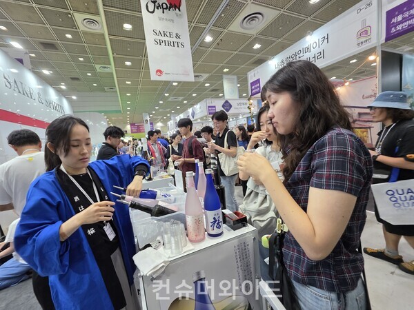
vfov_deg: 89.9
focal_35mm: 13
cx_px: 207
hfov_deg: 106.2
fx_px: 155
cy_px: 155
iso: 160
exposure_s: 1/60
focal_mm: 2.2
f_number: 1.9
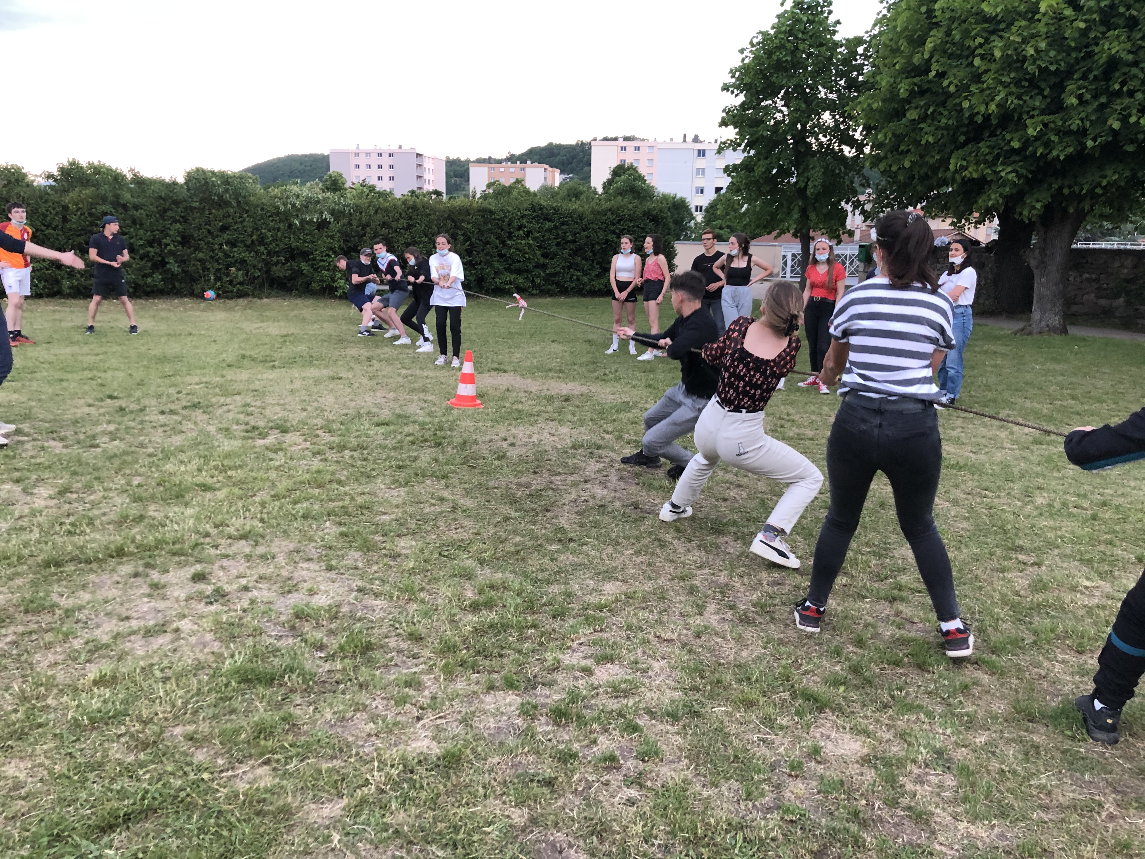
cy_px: 430
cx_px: 572
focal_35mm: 28
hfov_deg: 63.4
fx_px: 926
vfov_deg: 49.7
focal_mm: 4
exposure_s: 1/120
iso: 160
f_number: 1.8
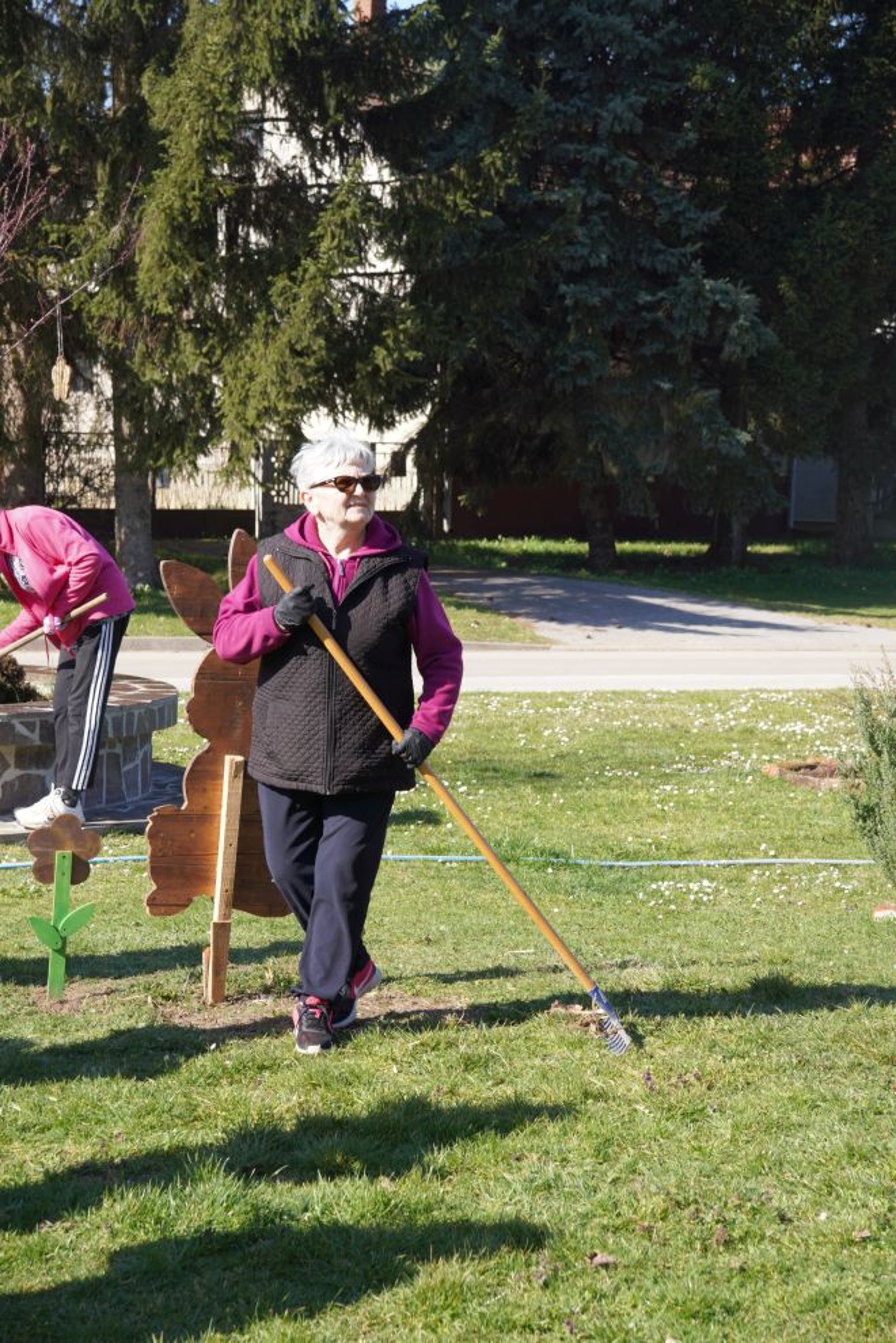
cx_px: 448
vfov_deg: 28.1
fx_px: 2688
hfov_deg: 18.9
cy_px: 672
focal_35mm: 72
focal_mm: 48
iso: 100
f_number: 5.6
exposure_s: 1/200
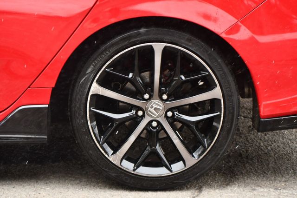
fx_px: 1113
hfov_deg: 15.2
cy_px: 99
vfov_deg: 10.1
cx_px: 148
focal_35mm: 135
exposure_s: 1/125
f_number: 4.8
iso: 800
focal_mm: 90
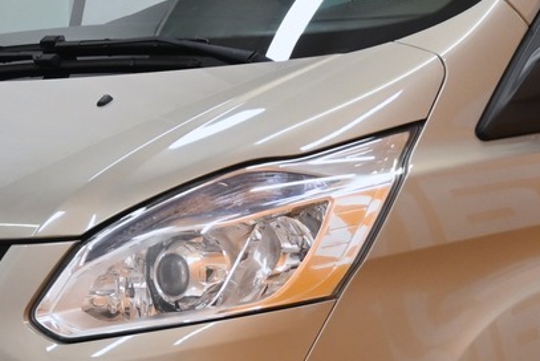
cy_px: 329
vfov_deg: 8.2
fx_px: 2507
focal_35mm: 167
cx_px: 472
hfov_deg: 12.2
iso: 400
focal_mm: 28
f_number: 4.5
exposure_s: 1/80
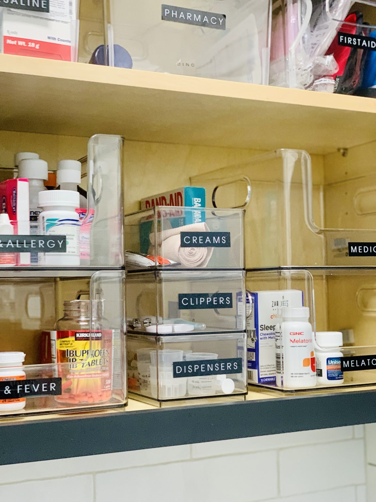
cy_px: 251
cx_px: 188
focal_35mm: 52
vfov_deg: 36.8
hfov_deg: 28.0
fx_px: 753
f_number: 2.4
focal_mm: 6
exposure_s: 1/60
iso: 250
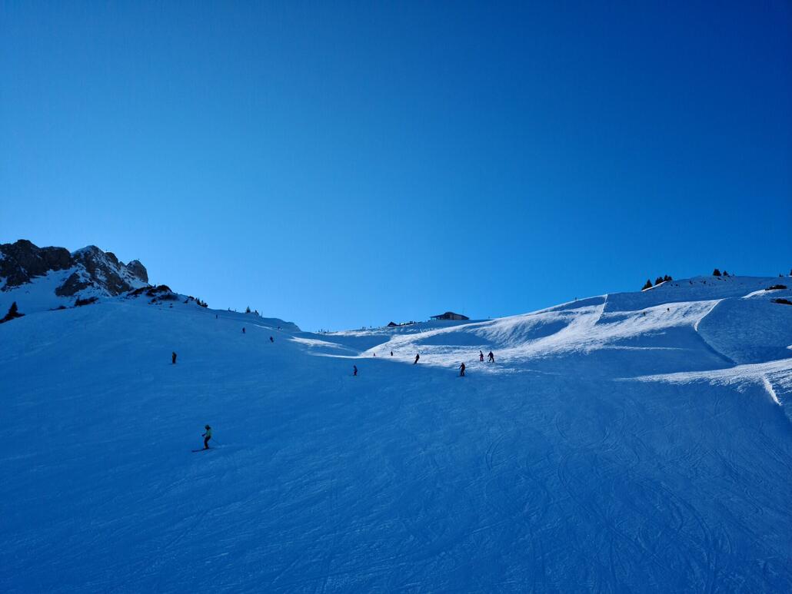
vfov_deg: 51.4
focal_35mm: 27
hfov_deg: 65.3
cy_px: 297
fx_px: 618
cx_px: 396
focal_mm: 5.9
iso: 25
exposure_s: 1/1429
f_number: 2
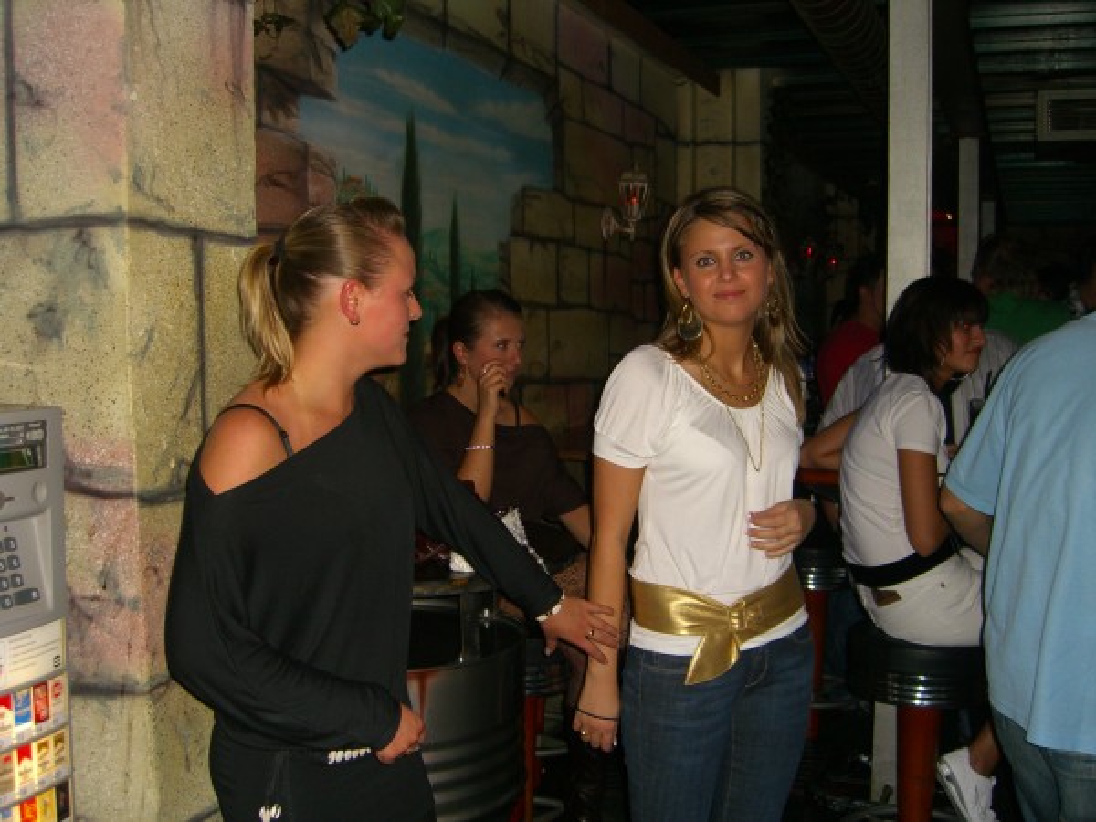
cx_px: 548
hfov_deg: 49.0
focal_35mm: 38
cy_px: 411
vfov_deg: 37.7
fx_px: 1203
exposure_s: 1/60
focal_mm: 7.9
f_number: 2.8
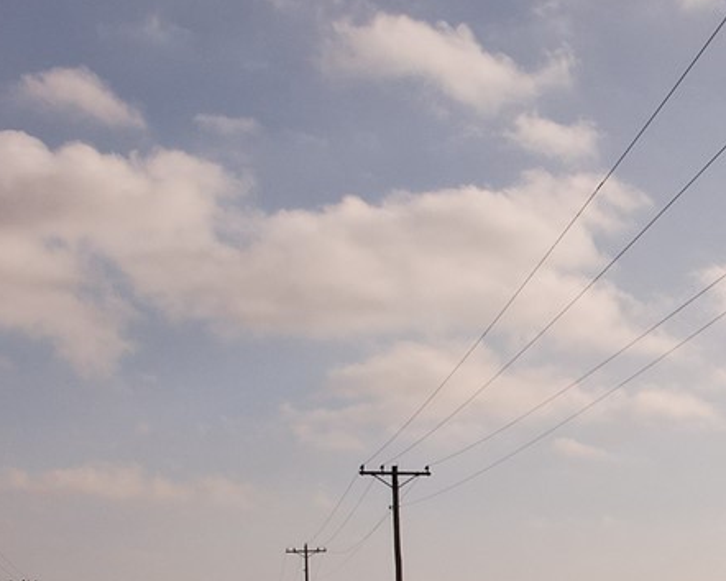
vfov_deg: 15.6
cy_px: 689
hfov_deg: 19.7
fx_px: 2042
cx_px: 690
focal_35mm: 95
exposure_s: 1/1500
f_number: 2.8
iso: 100
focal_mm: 8.38
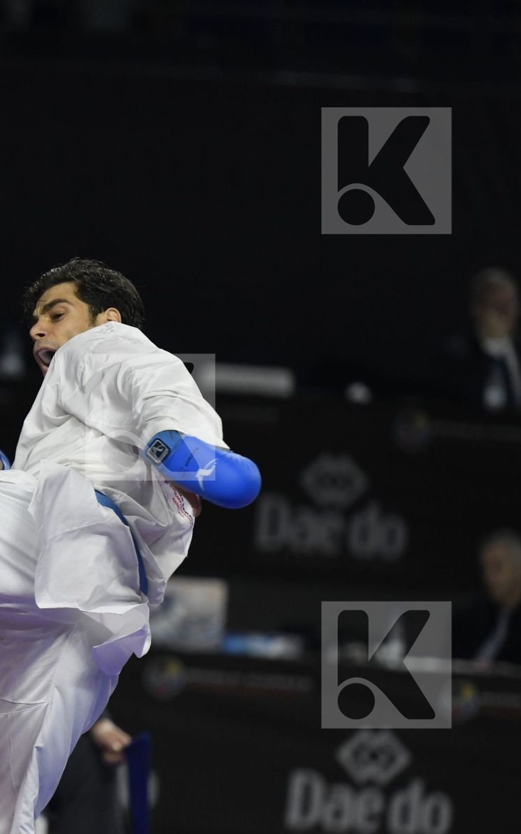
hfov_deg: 3.1
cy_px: 417
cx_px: -86
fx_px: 9747
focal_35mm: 429
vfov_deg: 4.9
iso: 2000
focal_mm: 280
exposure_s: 1/1000
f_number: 4
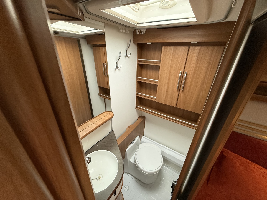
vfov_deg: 85.7
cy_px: 100
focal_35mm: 14
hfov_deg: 102.1
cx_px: 134
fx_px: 108
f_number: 2.2
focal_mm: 2.22
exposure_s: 1/68
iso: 320
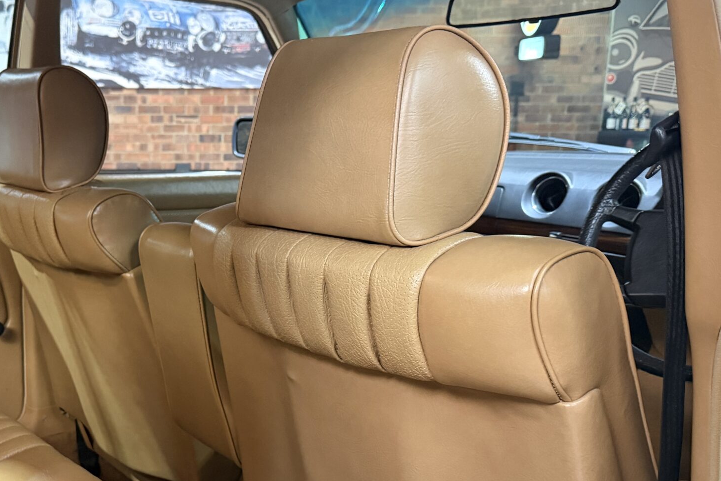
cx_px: 165
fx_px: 881
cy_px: 341
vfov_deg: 30.2
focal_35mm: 44
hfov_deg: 42.9
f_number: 1.78
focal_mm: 6.76
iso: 640
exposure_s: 1/33
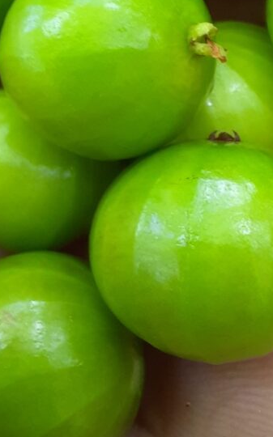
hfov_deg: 24.3
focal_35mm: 53
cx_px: 181
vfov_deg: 37.2
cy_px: 103
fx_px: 632
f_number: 2.4
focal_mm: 2.13
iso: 80
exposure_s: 1/30
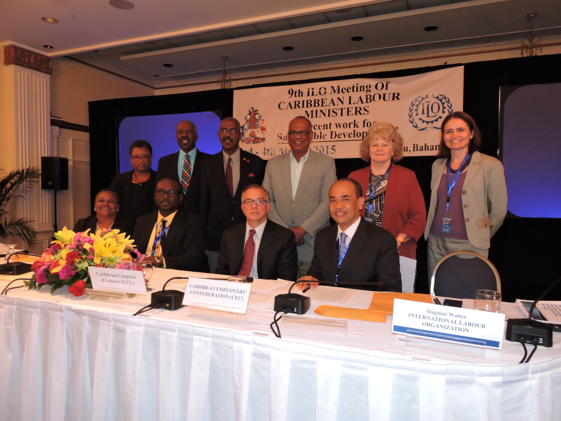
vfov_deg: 56.8
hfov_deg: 71.6
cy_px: 210
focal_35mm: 24
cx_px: 280
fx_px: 389
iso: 560
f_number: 3.3
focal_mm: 4.3
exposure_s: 1/40
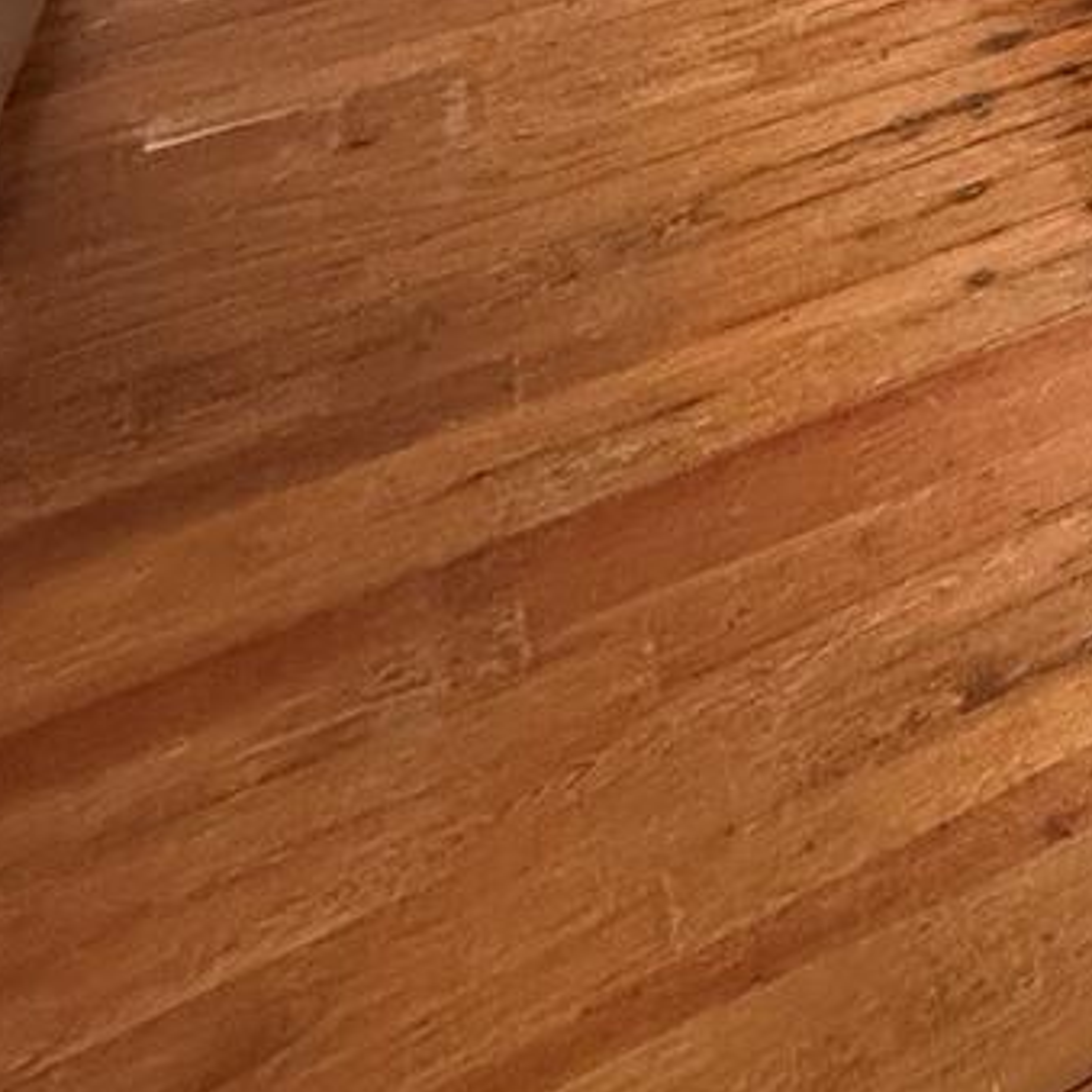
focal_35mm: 56
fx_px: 1999
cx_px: 1575
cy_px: -834
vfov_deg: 21.3
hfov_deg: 24.7
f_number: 2.2
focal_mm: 2.22
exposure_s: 1/60
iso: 640
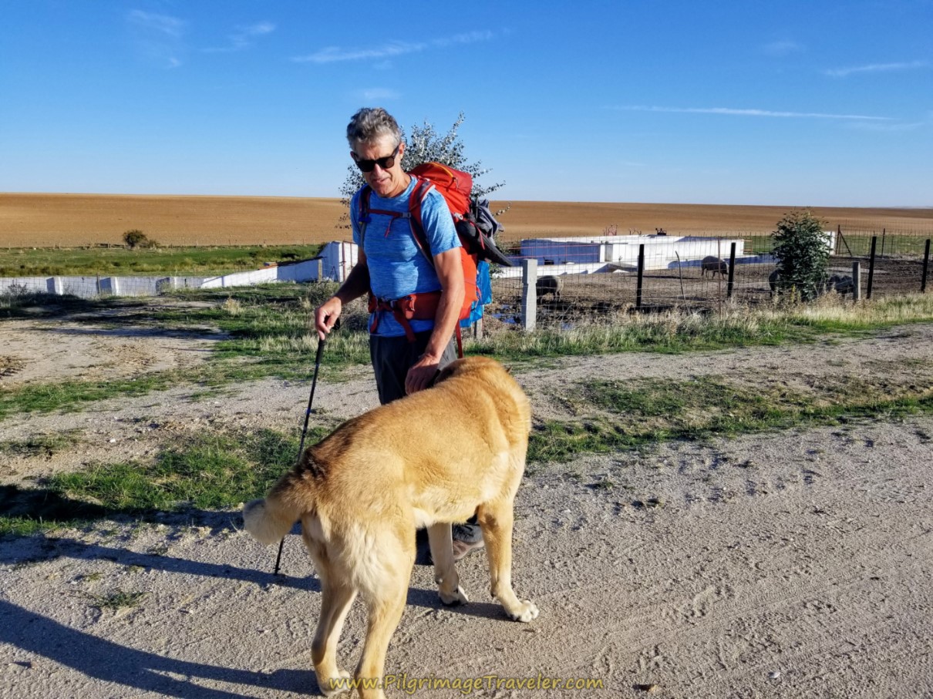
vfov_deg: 53.0
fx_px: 701
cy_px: 350
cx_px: 466
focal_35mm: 26
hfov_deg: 67.3
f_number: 1.7
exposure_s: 1/2360
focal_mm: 4.3
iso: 50
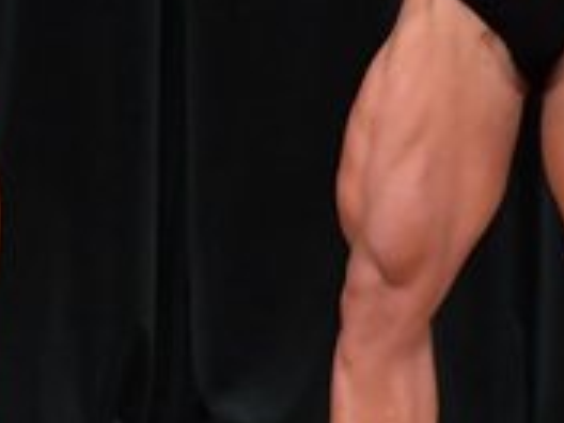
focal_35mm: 1145
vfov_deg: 1.3
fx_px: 18656
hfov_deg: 1.7
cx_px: -123
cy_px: -48
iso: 5000
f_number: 5.6
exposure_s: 1/400
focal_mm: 180
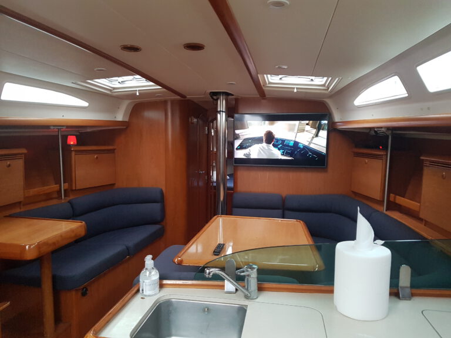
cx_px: 226
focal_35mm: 26
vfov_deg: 53.1
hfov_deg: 67.3
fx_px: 339
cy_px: 169
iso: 250
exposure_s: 1/24
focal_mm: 4.2
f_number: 1.7
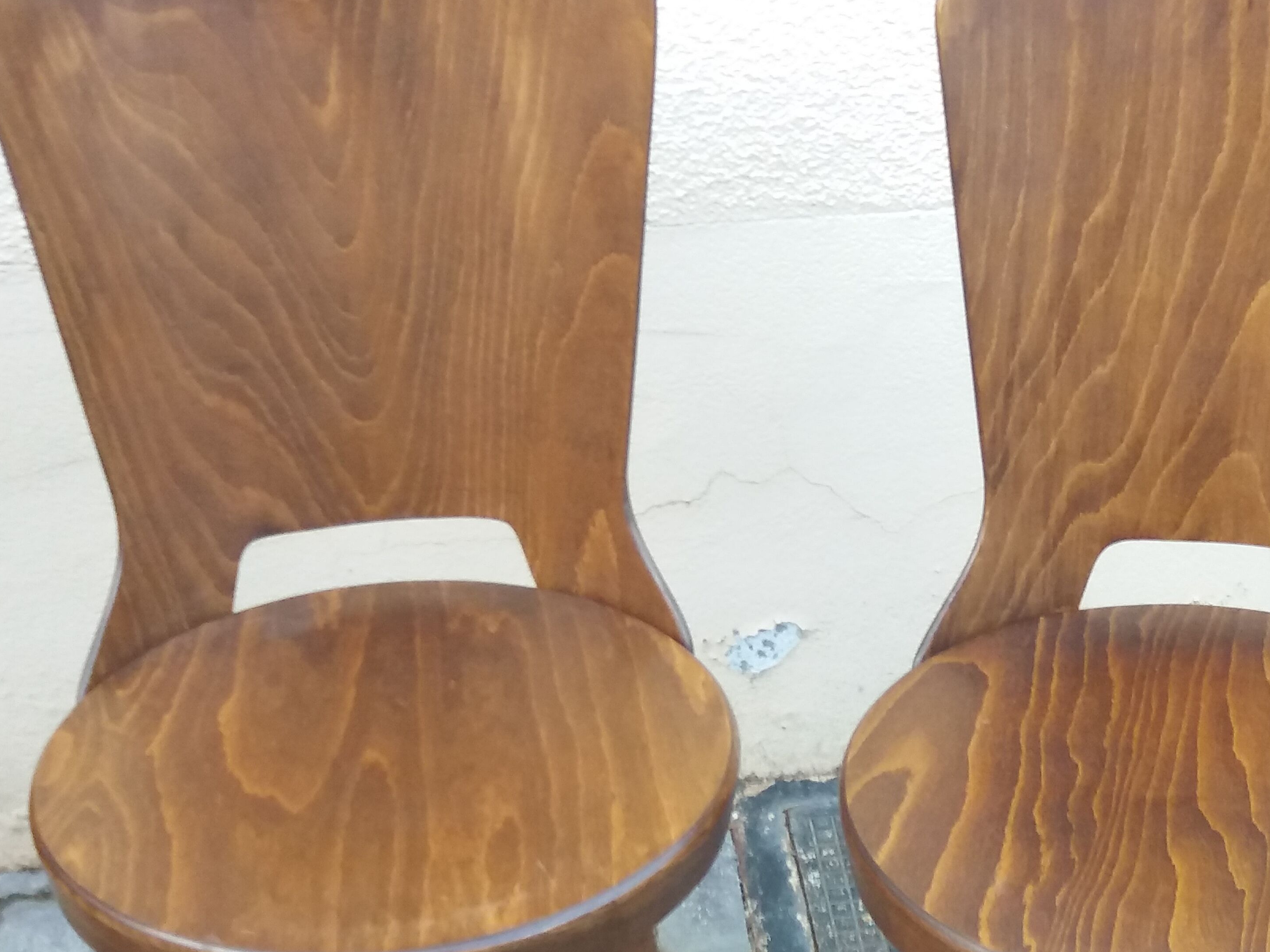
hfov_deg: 46.3
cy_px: 572
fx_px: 1467
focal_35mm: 40
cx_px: 811
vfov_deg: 35.8
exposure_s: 1/33
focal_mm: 3.7
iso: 125
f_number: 1.9
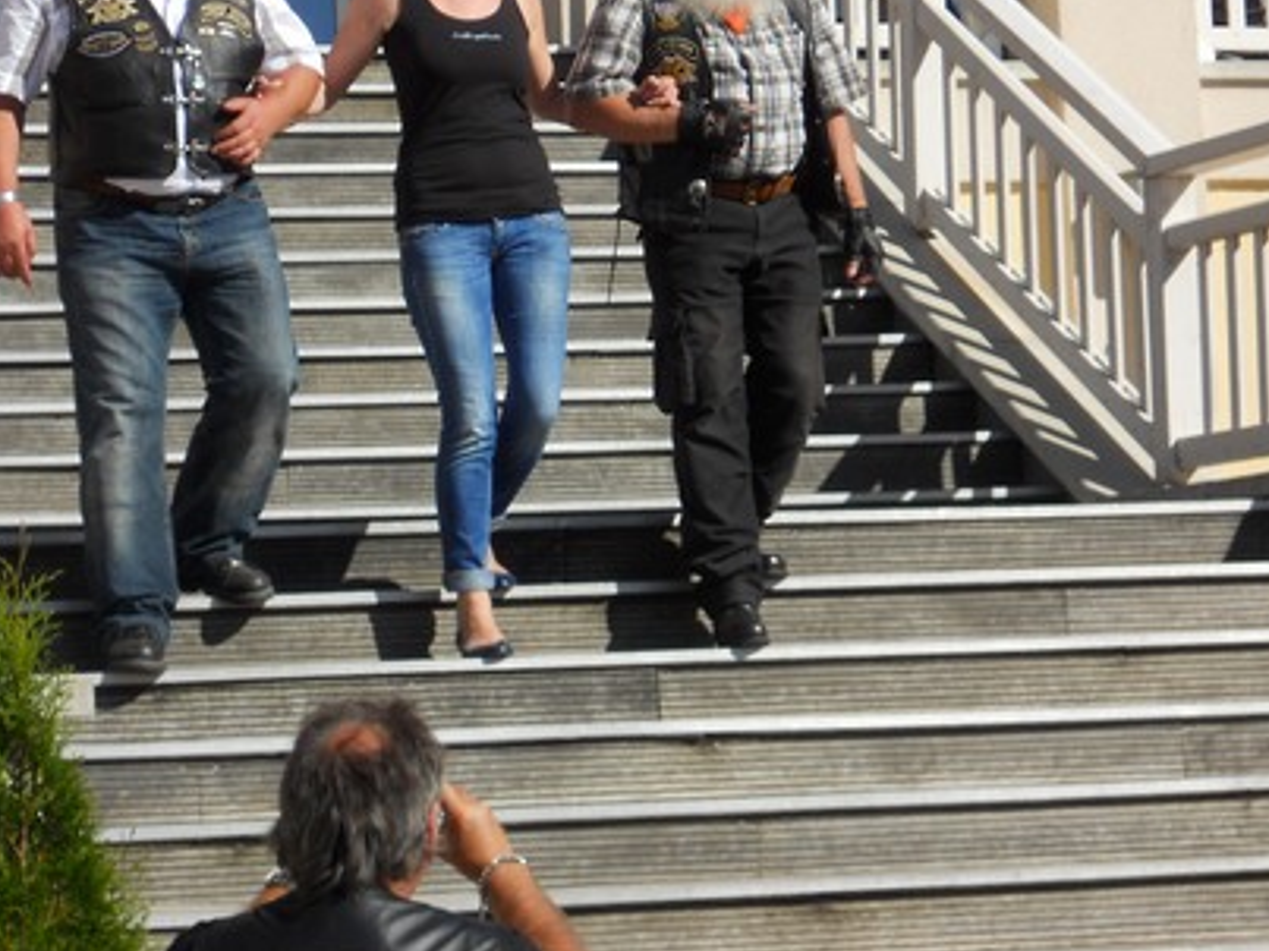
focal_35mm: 146
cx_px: 542
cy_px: 258
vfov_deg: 10.1
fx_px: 5351
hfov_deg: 13.5
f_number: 5.4
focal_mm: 16.5
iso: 80
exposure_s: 1/500
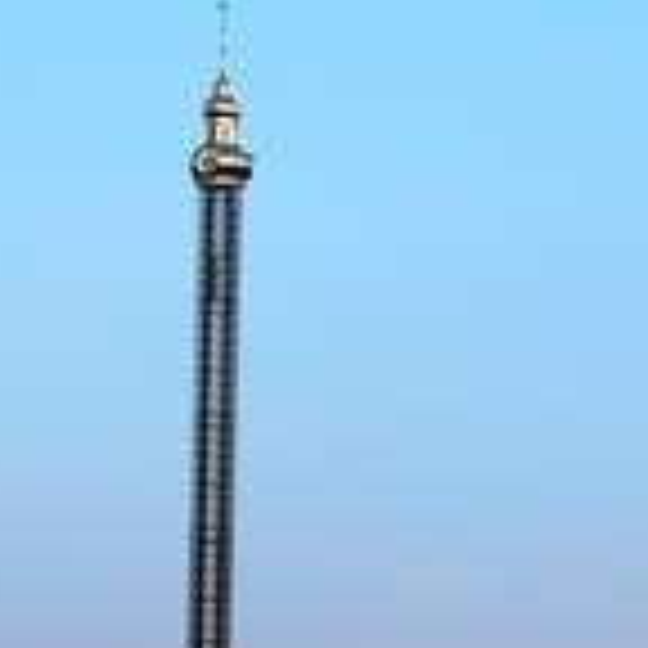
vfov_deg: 8.2
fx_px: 4469
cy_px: 896
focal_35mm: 211
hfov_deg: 8.3
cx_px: 284
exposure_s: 1/100
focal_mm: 9.6
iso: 100
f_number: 3.2
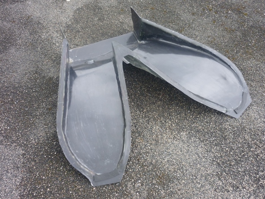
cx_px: 132
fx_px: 253
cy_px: 100
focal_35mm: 33
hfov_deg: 55.4
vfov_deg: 42.9
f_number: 2.8
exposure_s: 1/80
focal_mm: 5.5
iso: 80
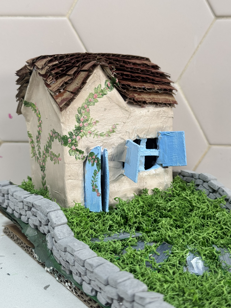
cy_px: 154
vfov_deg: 39.7
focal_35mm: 48
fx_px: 427
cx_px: 116
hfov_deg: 30.3
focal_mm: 6.76
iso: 64
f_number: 1.78
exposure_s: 1/50
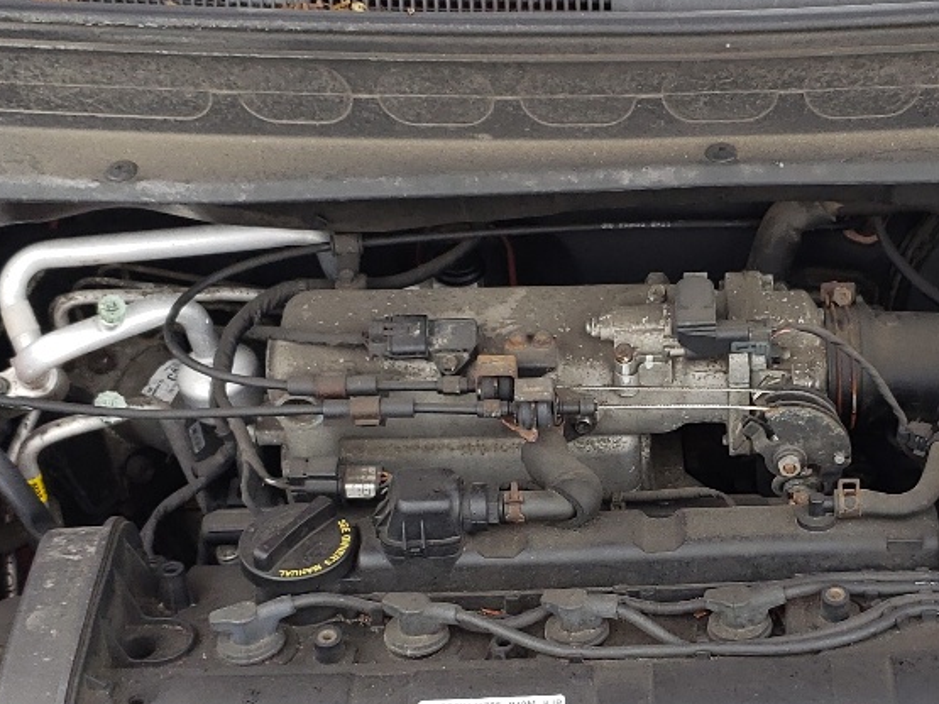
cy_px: 553
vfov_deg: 19.5
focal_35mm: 75
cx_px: 736
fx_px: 2034
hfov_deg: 25.6
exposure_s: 1/250
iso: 50
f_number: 1.5
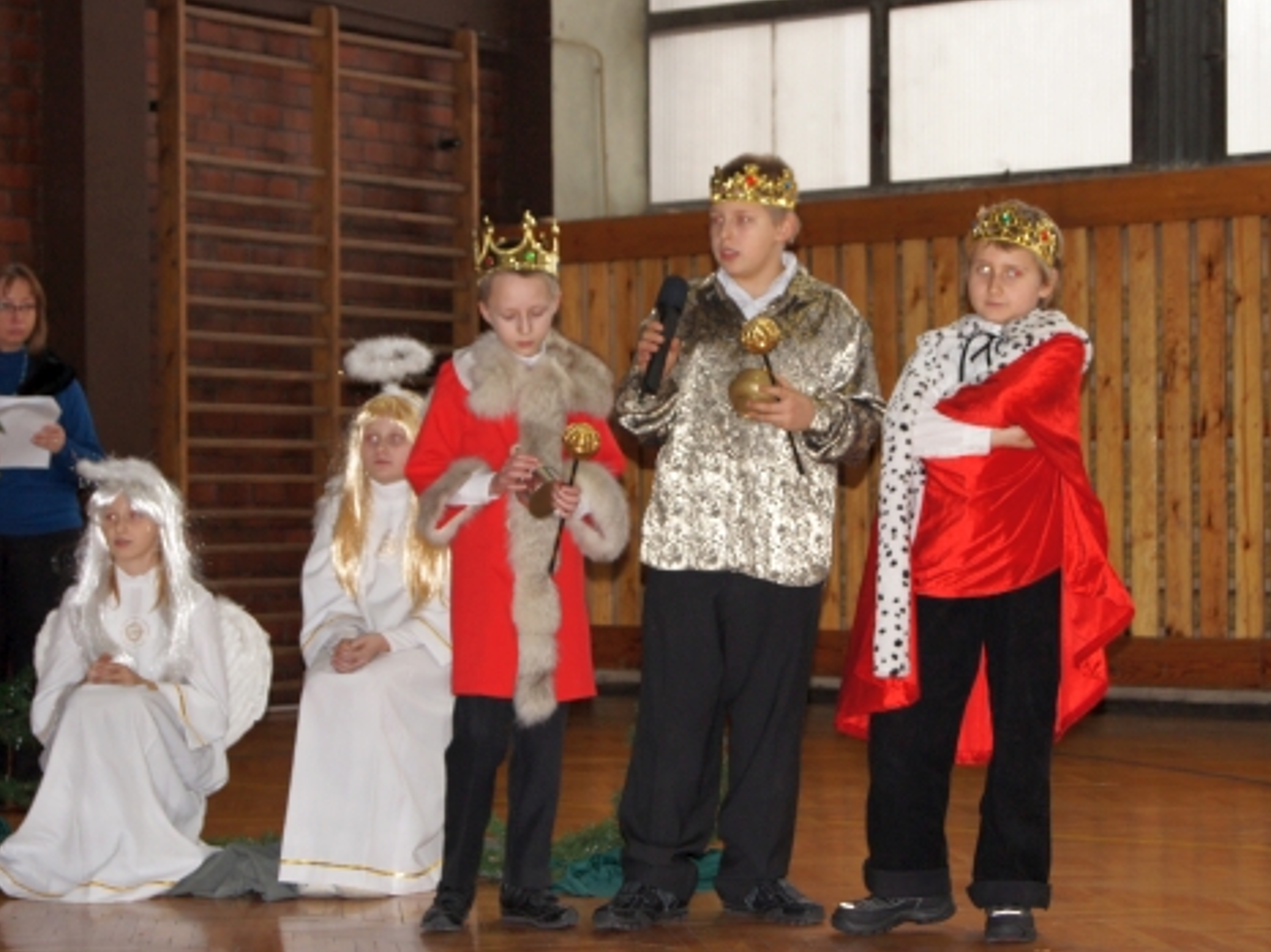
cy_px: 479
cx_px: 701
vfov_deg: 18.0
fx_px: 3009
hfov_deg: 23.8
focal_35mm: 82
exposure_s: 1/80
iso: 800
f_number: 5.6
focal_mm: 50
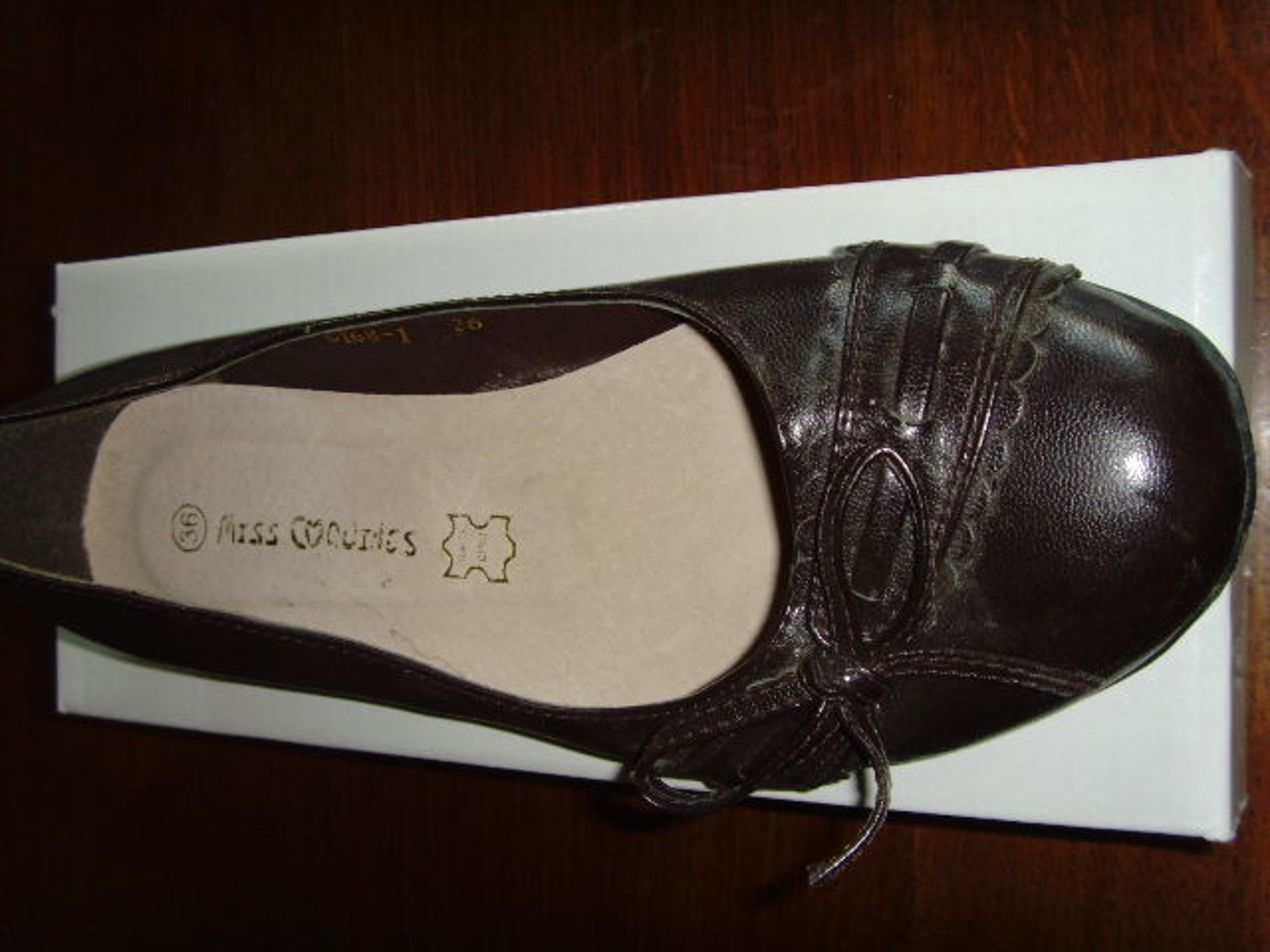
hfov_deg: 47.9
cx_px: 635
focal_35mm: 39
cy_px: 476
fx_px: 1431
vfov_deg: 36.8
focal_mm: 6.6
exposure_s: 1/45
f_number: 3.5
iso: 200
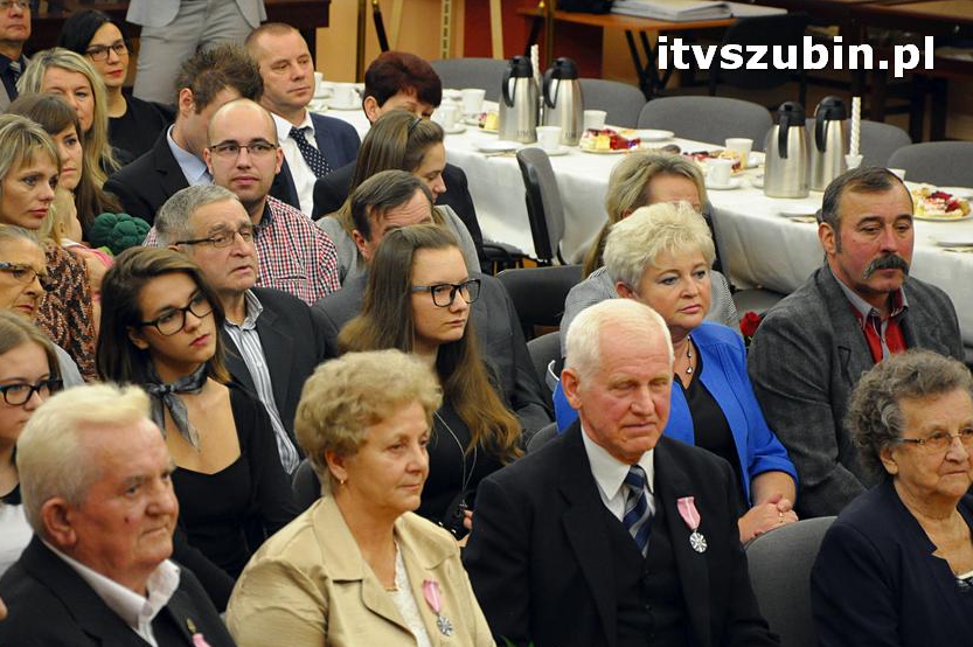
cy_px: 329
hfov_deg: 13.7
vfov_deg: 9.1
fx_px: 4051
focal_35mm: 150
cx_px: 479
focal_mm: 98
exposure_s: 1/80
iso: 2500
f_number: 5.6
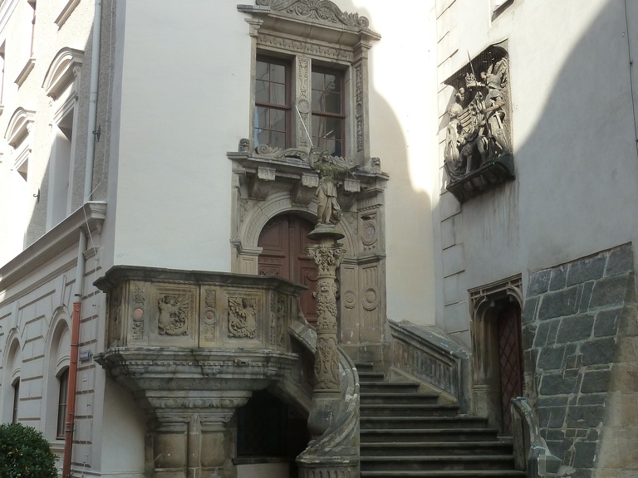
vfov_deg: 42.9
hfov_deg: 55.3
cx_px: 328
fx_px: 608
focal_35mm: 33
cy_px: 237
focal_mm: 5.3
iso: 125
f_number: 4
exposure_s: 1/250
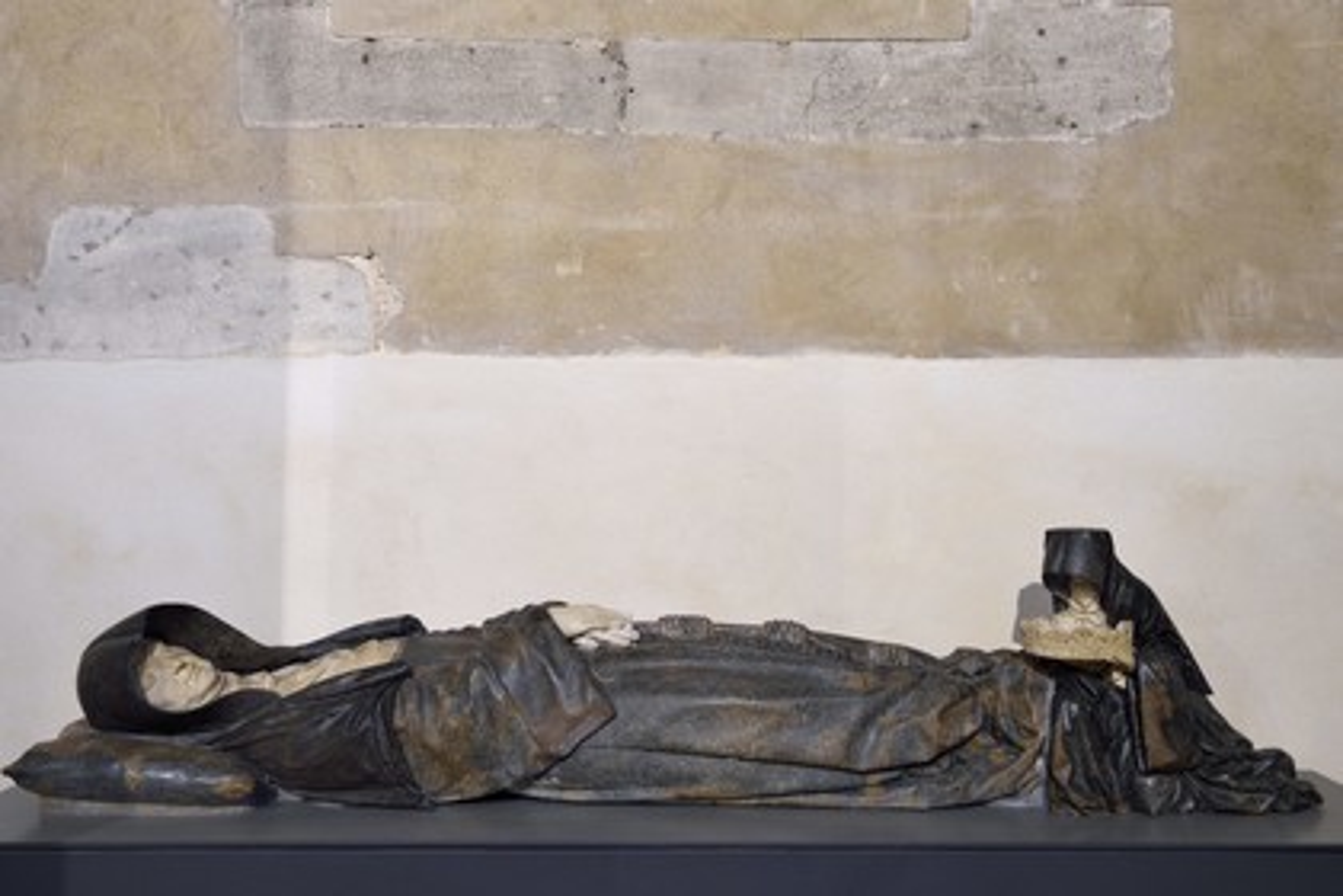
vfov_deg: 37.9
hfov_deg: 54.4
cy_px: 448
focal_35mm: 35
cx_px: 672
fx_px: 1306
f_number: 8
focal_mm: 35
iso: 800
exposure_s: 1/10
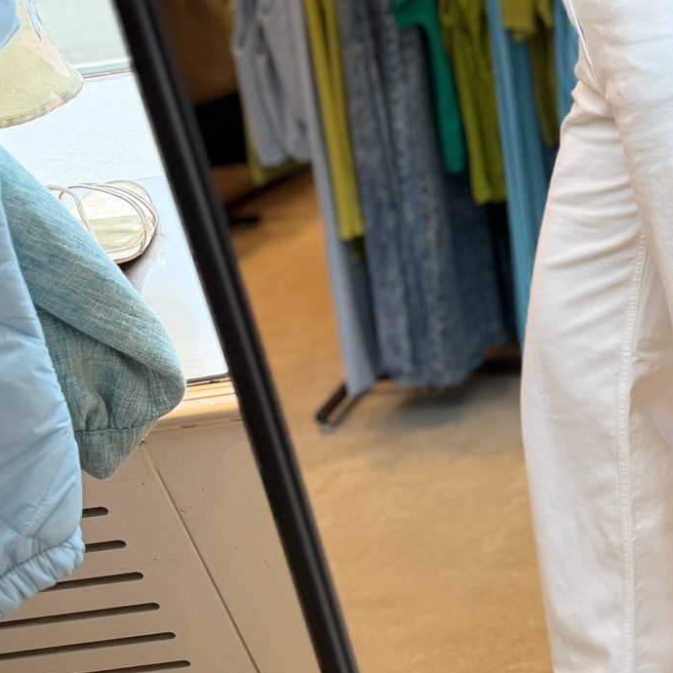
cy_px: 288
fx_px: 1386
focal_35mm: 63
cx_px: 714
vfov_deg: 27.3
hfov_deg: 25.6
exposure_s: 1/100
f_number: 1.78
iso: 125
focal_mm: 6.76
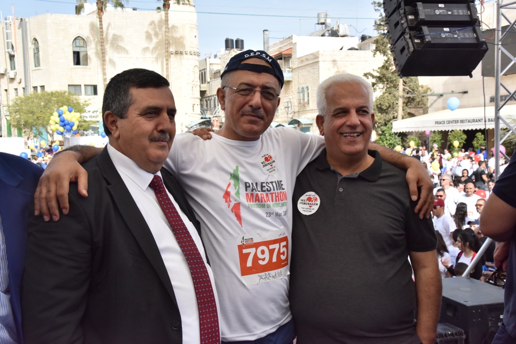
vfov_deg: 29.3
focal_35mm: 46
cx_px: 258
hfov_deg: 42.7
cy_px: 172
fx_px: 659
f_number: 14
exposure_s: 1/800
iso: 2500
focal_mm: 46
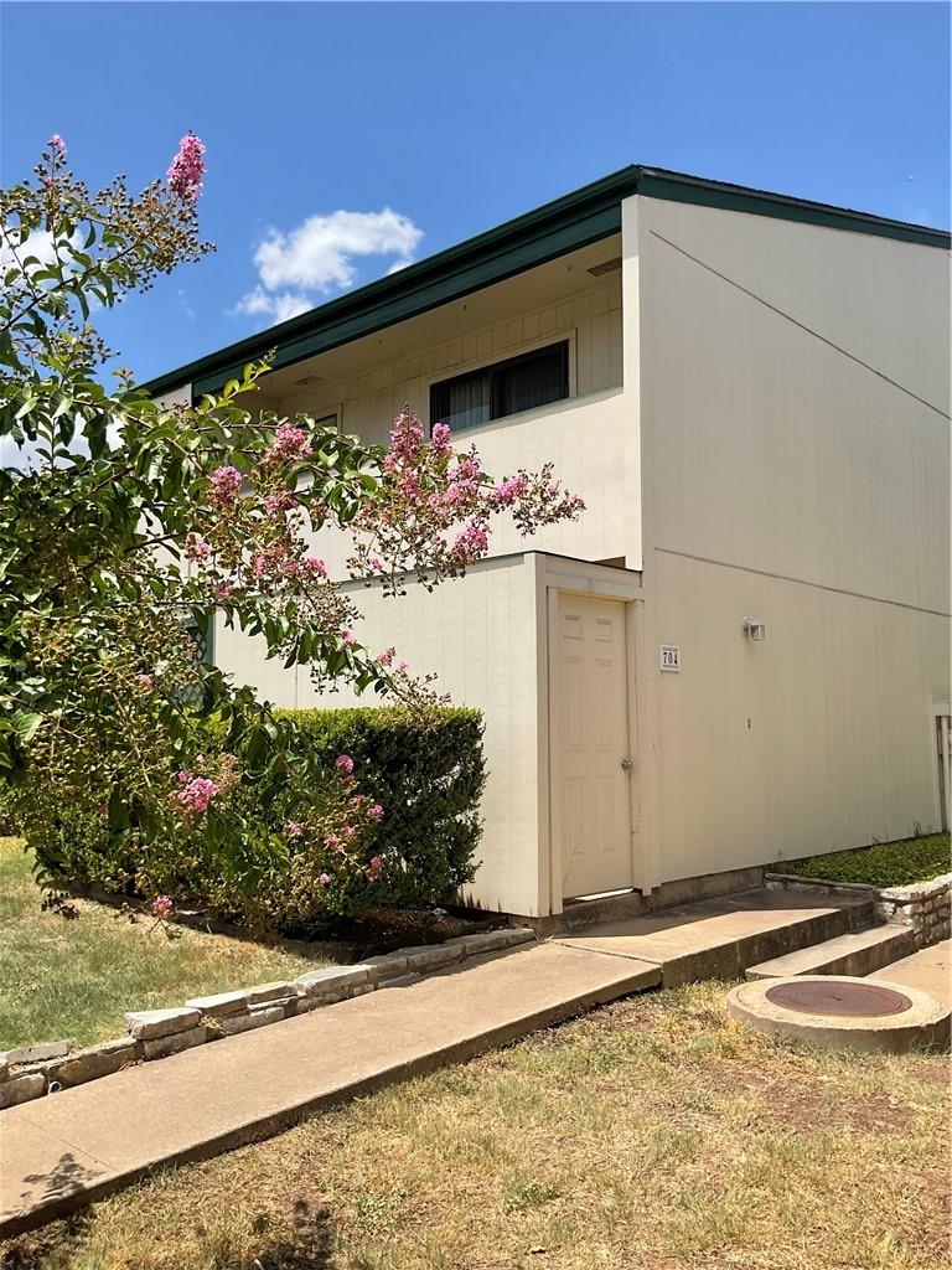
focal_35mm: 29
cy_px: 635
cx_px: 476
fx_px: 1063
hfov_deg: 48.2
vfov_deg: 61.7
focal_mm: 3
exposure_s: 1/1984
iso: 16
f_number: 1.8
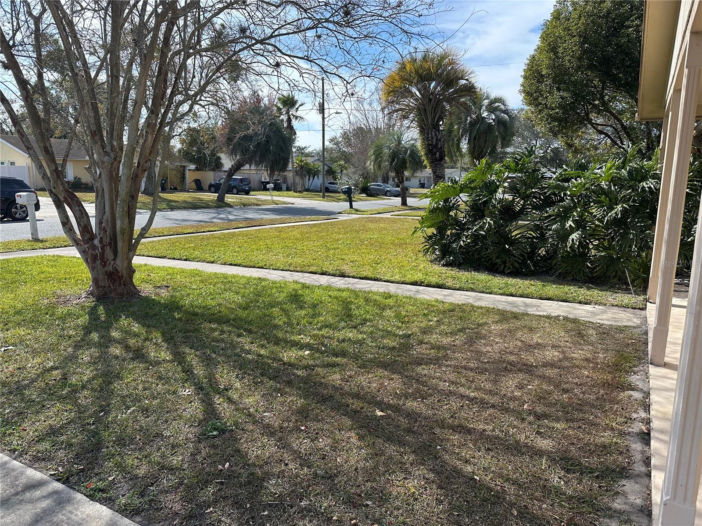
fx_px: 487
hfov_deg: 71.6
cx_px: 351
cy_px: 263
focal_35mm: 24
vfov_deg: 56.8
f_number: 1.78
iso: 80
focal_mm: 6.86
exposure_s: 1/2110
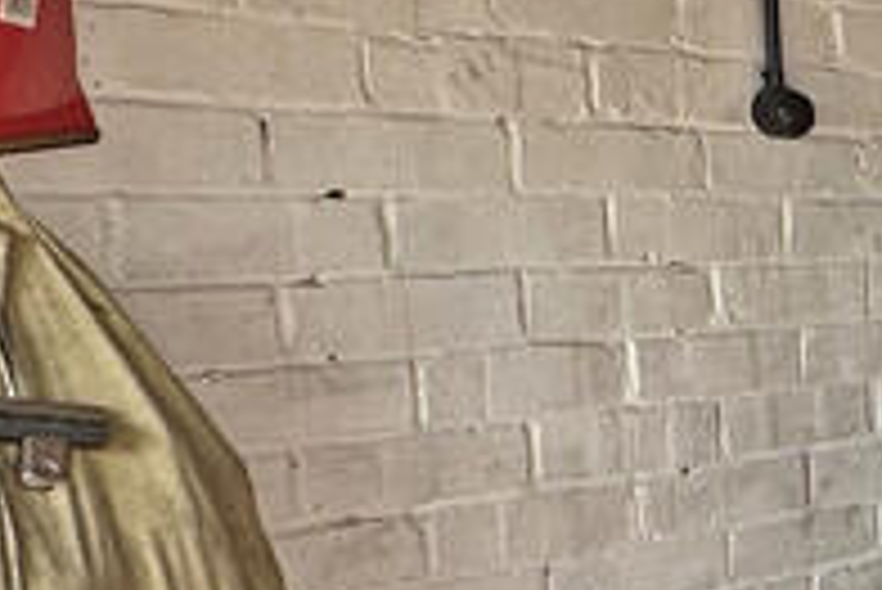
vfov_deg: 17.8
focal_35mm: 76
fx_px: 1863
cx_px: 1750
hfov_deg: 18.2
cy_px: 504
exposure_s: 1/99
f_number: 2.2
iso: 40
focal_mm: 2.22
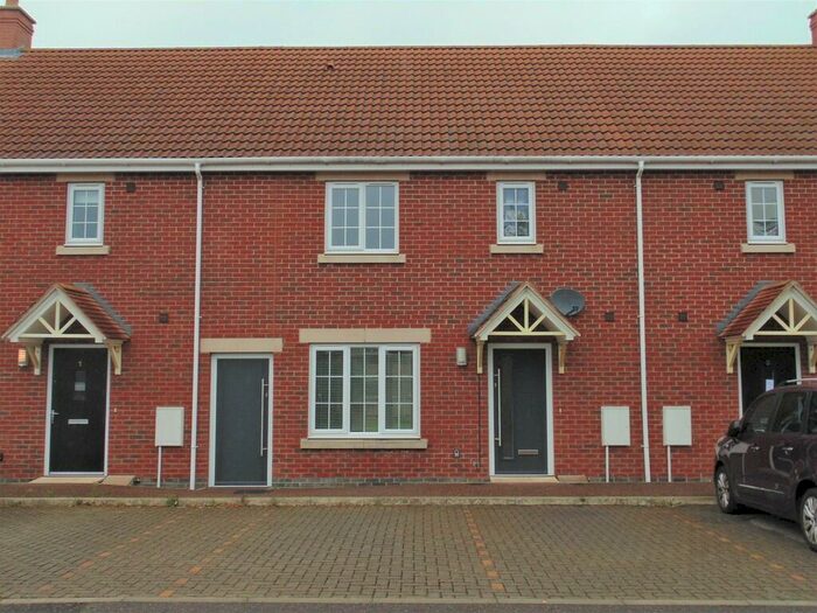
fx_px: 802
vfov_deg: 41.8
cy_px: 306
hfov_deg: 54.0
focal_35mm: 34
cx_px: 408
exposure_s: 1/500
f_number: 3.4
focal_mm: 6.2
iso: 100
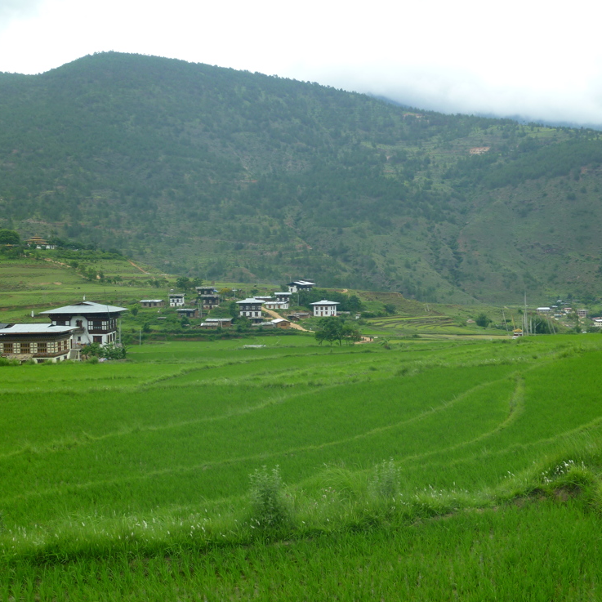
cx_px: 349
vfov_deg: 39.2
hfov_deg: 39.1
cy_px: 301
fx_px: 846
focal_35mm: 43
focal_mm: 6.3
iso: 80
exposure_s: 1/200
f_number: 5.6
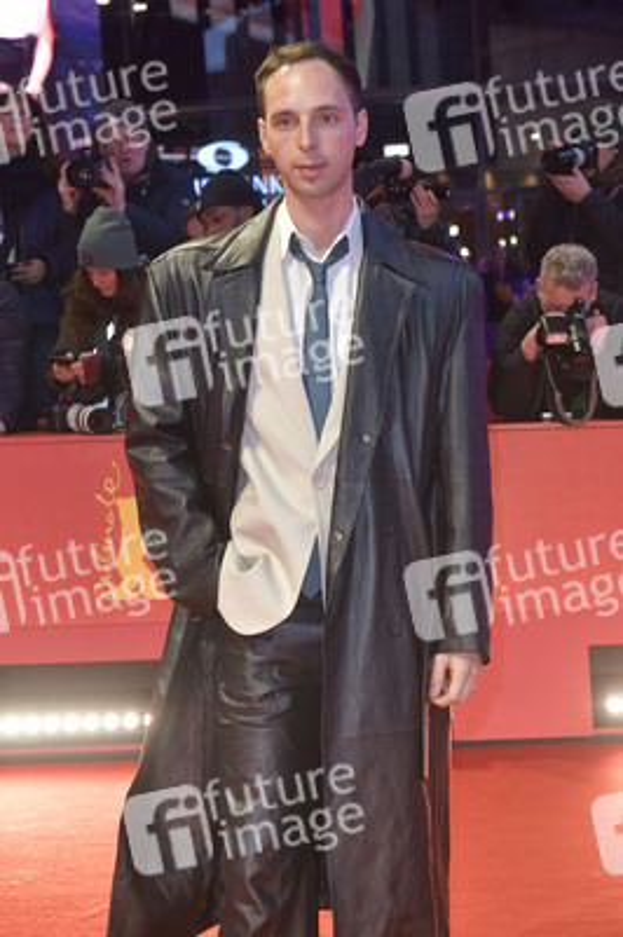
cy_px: 468
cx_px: 312
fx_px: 1456
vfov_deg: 35.7
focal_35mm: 56
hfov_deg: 24.2
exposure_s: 1/200
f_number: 5.6
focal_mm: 56
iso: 1250
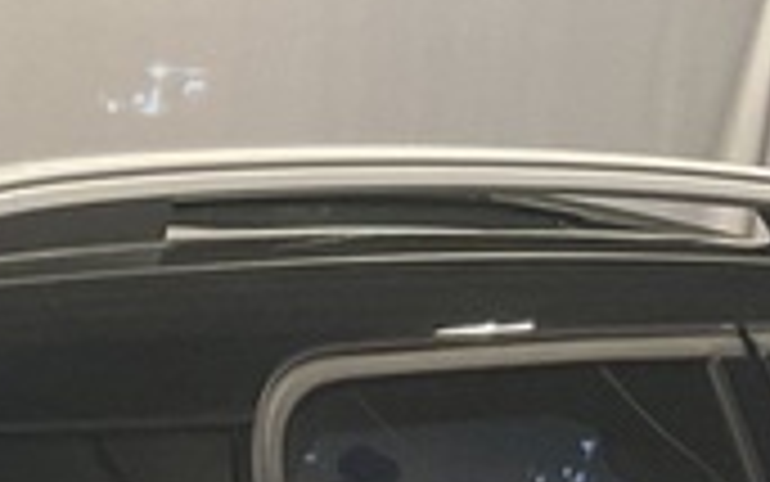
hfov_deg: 11.9
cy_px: 1446
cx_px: -72
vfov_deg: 6.8
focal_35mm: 173
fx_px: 3632
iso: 100
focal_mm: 3
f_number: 1.8
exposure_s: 1/60
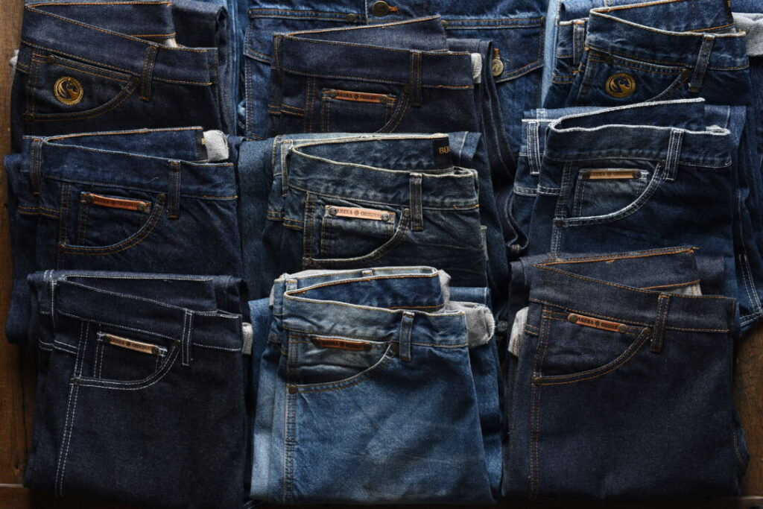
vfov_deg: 27.0
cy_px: 254
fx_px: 1060
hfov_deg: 39.6
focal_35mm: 50
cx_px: 382
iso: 500
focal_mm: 50
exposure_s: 1/200
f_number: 8
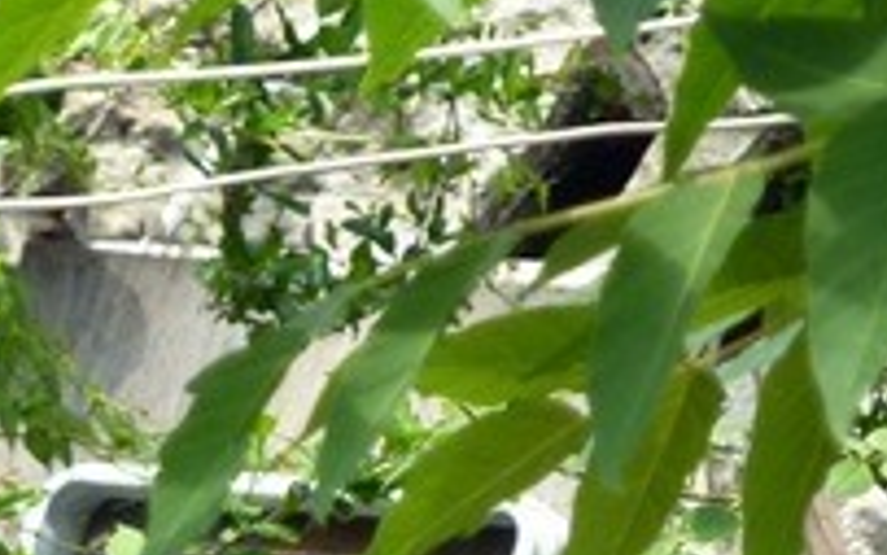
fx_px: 14847
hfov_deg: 3.4
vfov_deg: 2.1
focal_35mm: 614
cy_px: 996
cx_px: -411
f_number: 4.5
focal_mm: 24.1
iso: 200
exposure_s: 1/400
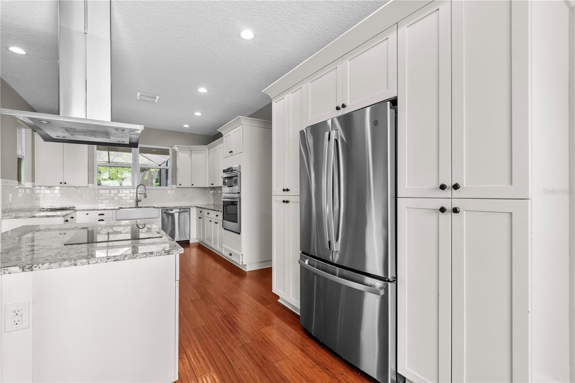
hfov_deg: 100.4
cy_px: 192
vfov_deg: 77.3
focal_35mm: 15
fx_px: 240
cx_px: 288
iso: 100
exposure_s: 1/2
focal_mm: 10
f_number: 7.1
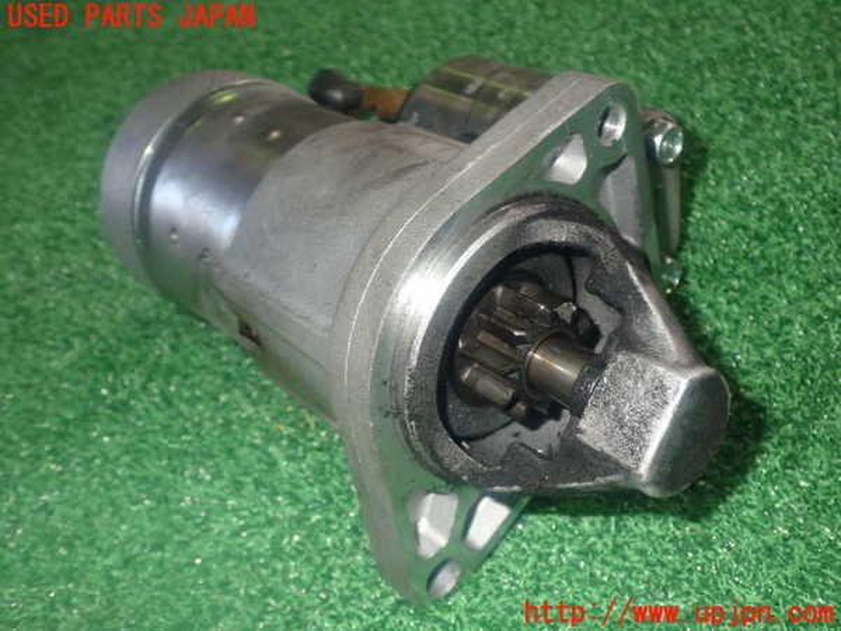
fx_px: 996
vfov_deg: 35.1
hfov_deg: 45.8
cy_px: 316
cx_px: 420
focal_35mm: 41
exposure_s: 1/40
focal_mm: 7.31
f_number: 8
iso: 640
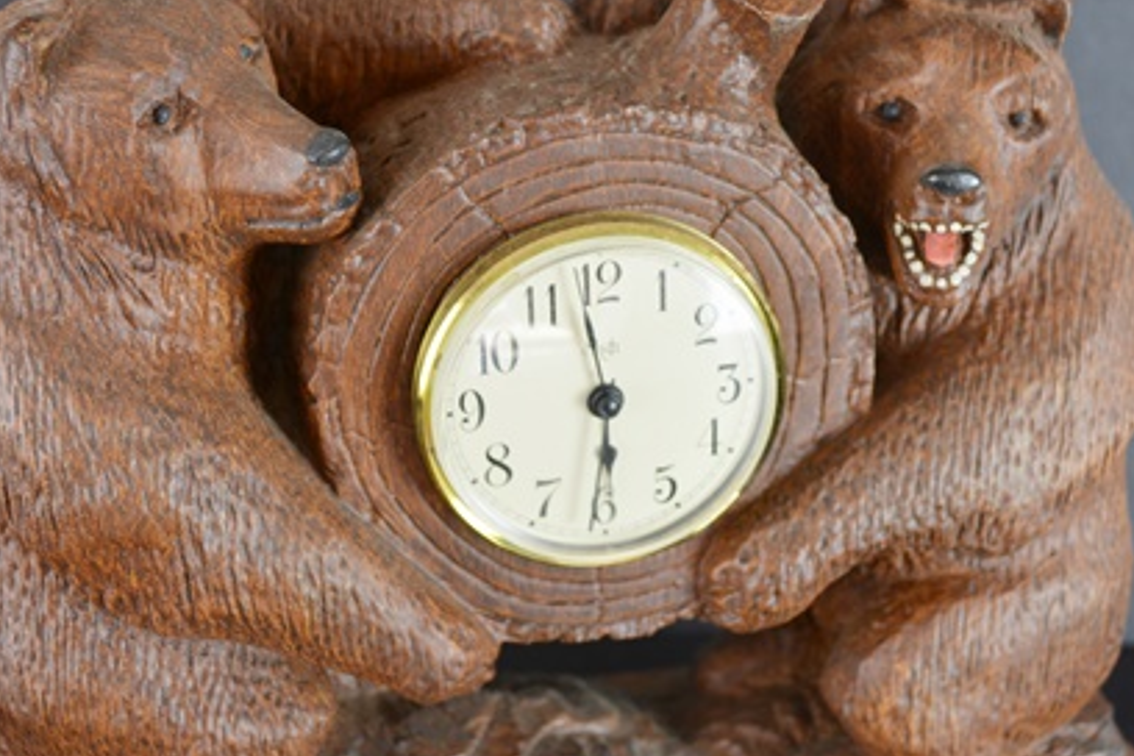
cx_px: 598
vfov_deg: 25.5
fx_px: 1669
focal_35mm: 53
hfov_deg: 37.5
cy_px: 356
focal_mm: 24
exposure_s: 1/80
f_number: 4.2
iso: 400
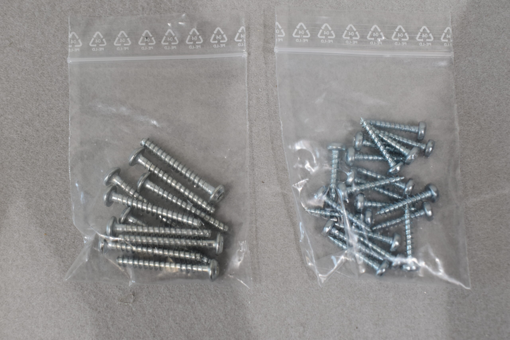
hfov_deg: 43.6
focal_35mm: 45
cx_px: 255
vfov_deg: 29.9
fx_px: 637
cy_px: 170
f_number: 8
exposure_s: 1/60
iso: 320
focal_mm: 30
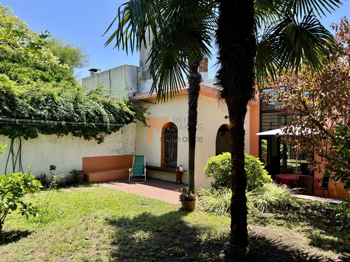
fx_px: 243
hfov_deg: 71.6
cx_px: 175
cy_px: 131
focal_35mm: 24
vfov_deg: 56.8
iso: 80
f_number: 1.78
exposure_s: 1/1395
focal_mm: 6.76
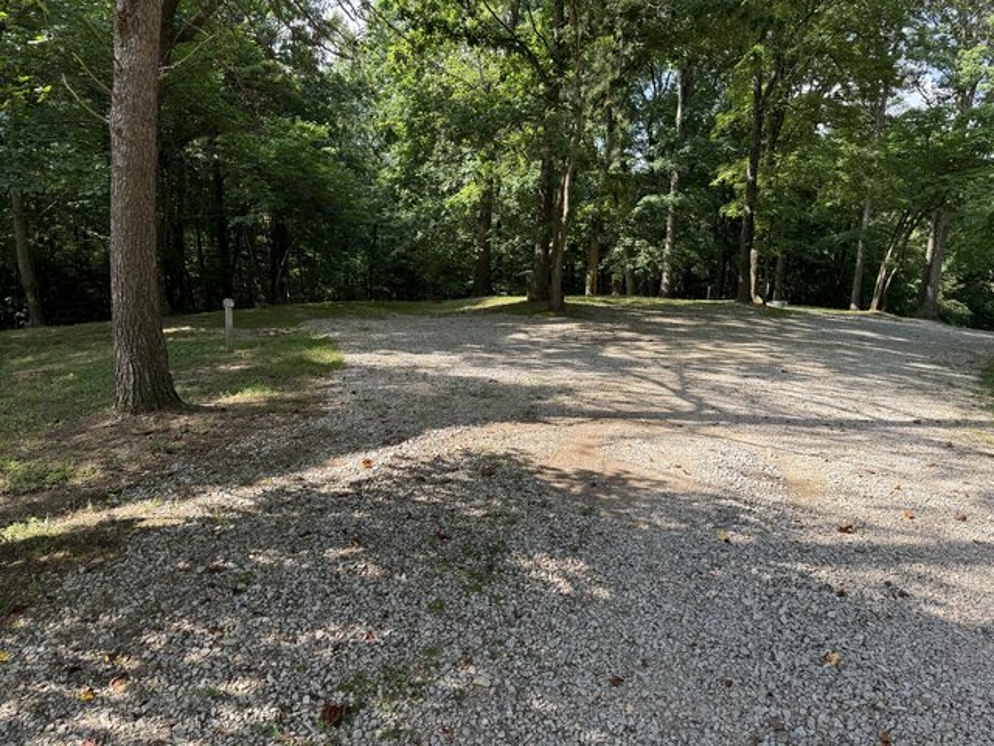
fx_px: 689
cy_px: 373
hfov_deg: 71.6
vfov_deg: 56.8
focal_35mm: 24
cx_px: 497
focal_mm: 6.76
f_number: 1.78
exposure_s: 1/598
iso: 80
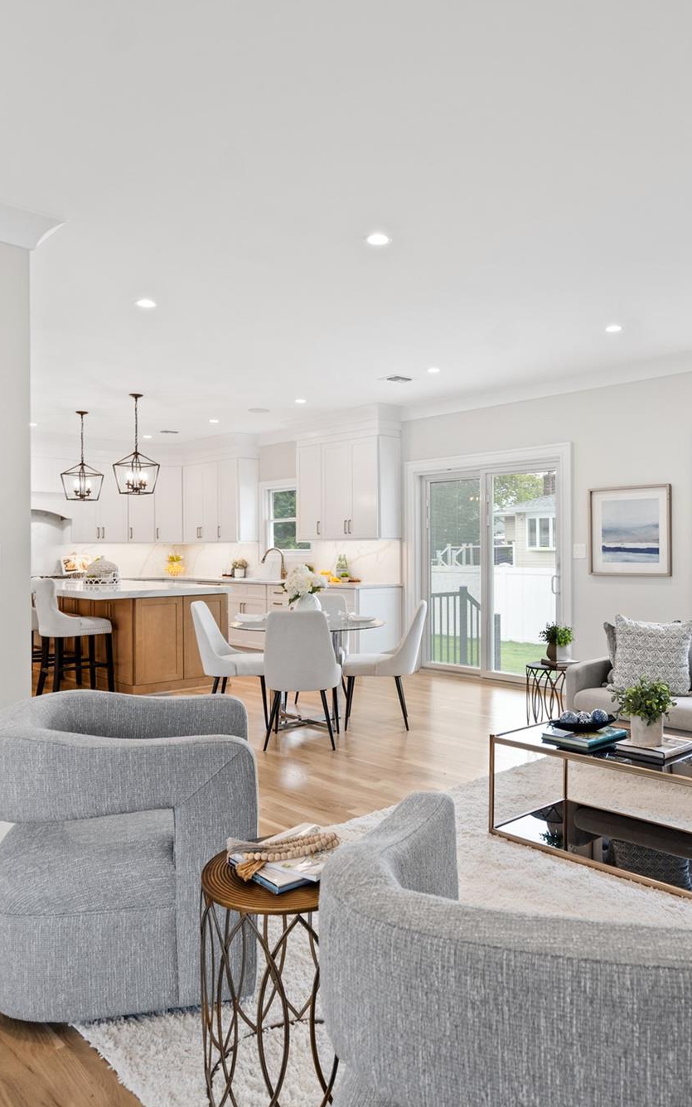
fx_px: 754
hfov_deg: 49.0
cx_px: 407
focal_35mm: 25
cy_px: 550
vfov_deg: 72.5
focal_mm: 16
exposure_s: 1/10
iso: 200
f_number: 5
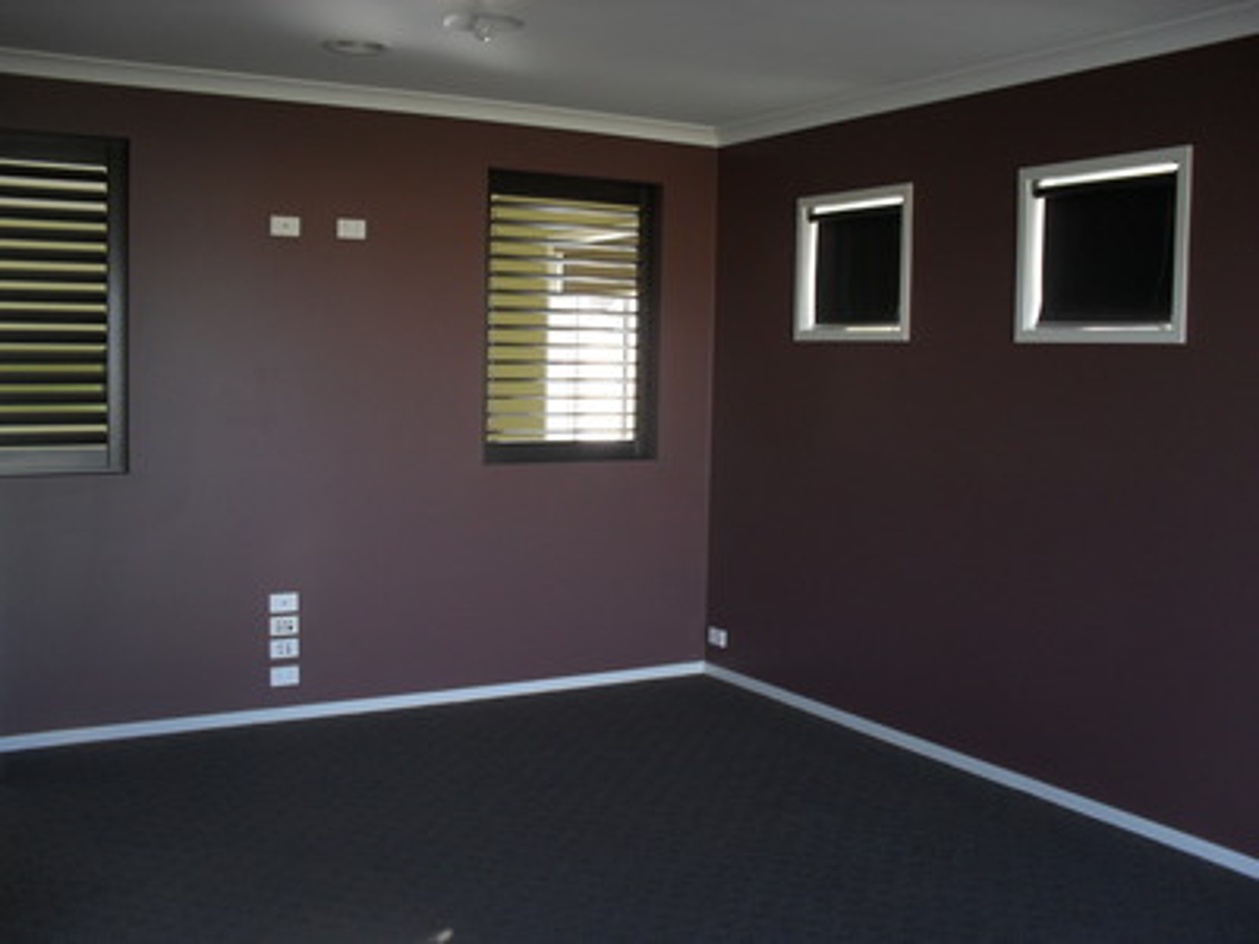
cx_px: 630
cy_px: 472
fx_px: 1273
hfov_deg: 52.6
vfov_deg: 40.7
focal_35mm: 35
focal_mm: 6.3
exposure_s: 1/60
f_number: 3.2
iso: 100
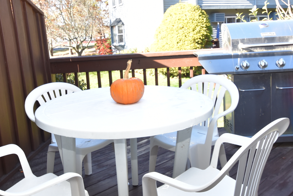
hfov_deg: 55.6
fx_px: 277
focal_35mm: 34
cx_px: 166
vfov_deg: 38.8
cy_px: 86
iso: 400
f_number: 7.1
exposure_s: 1/200
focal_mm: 12
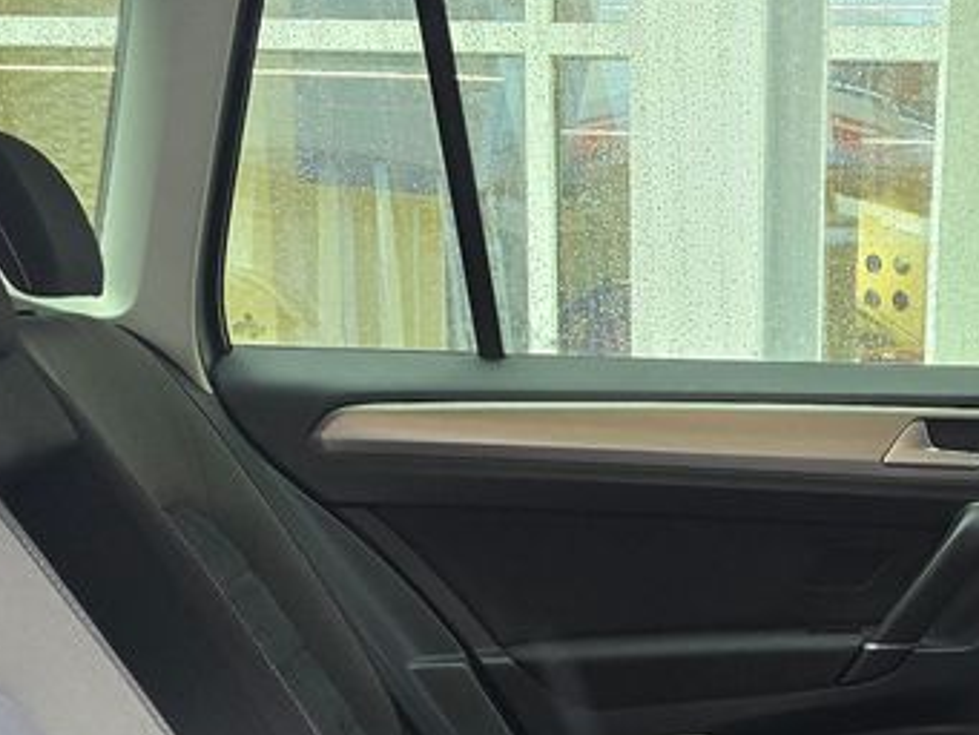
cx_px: 919
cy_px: 853
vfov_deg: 20.1
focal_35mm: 69
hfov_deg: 27.0
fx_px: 1952
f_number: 1.7
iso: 640
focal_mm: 6.3
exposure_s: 1/120
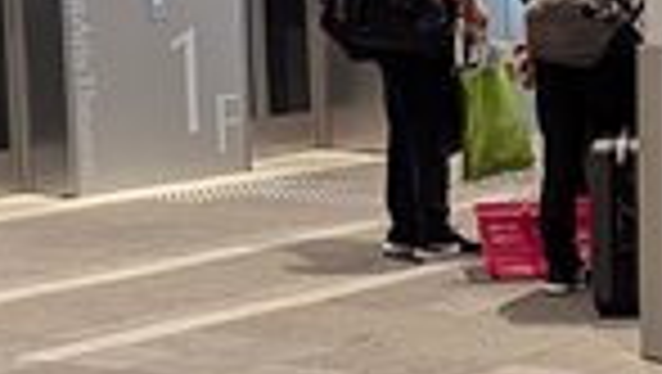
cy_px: 329
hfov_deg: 15.2
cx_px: 709
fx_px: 2425
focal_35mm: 138
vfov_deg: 8.8
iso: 633
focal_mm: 6.81
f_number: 1.85
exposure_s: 1/349
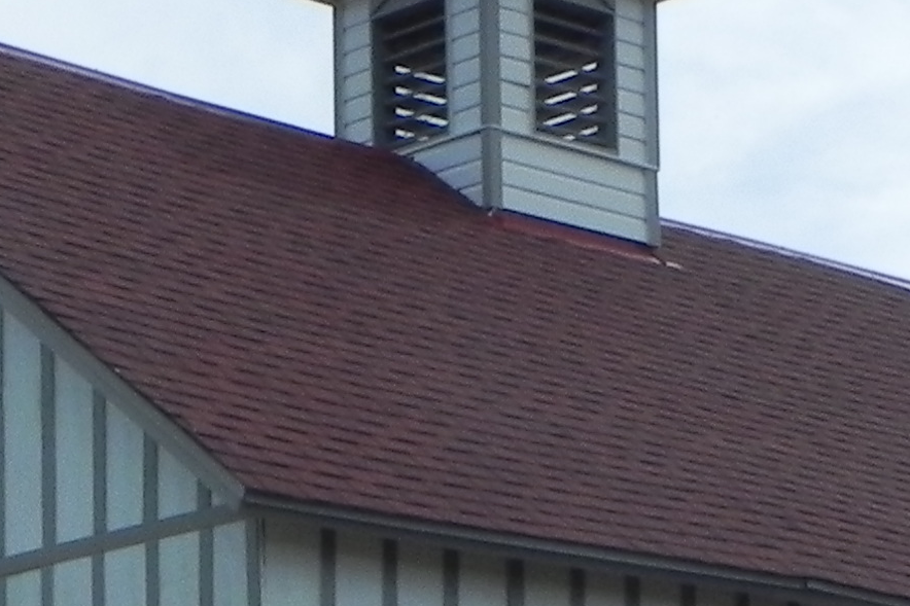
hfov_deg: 11.6
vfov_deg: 7.6
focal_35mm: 176
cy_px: 999
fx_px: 4448
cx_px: 705
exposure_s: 1/457
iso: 160
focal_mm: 7.3
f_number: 8
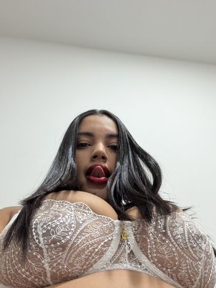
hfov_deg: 46.8
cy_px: 144
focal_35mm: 30
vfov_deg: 60.0
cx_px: 108
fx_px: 250
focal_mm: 2.71
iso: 200
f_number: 1.9
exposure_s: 1/40
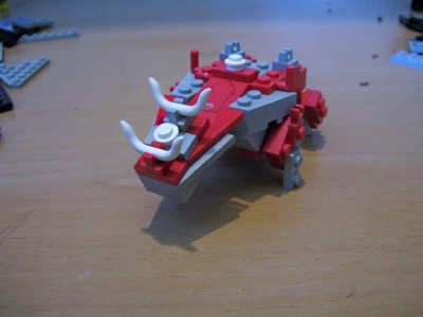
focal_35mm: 37
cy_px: 158
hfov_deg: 50.1
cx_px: 212
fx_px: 452
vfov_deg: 38.7
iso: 160
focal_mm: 6
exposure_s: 1/8
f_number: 2.7
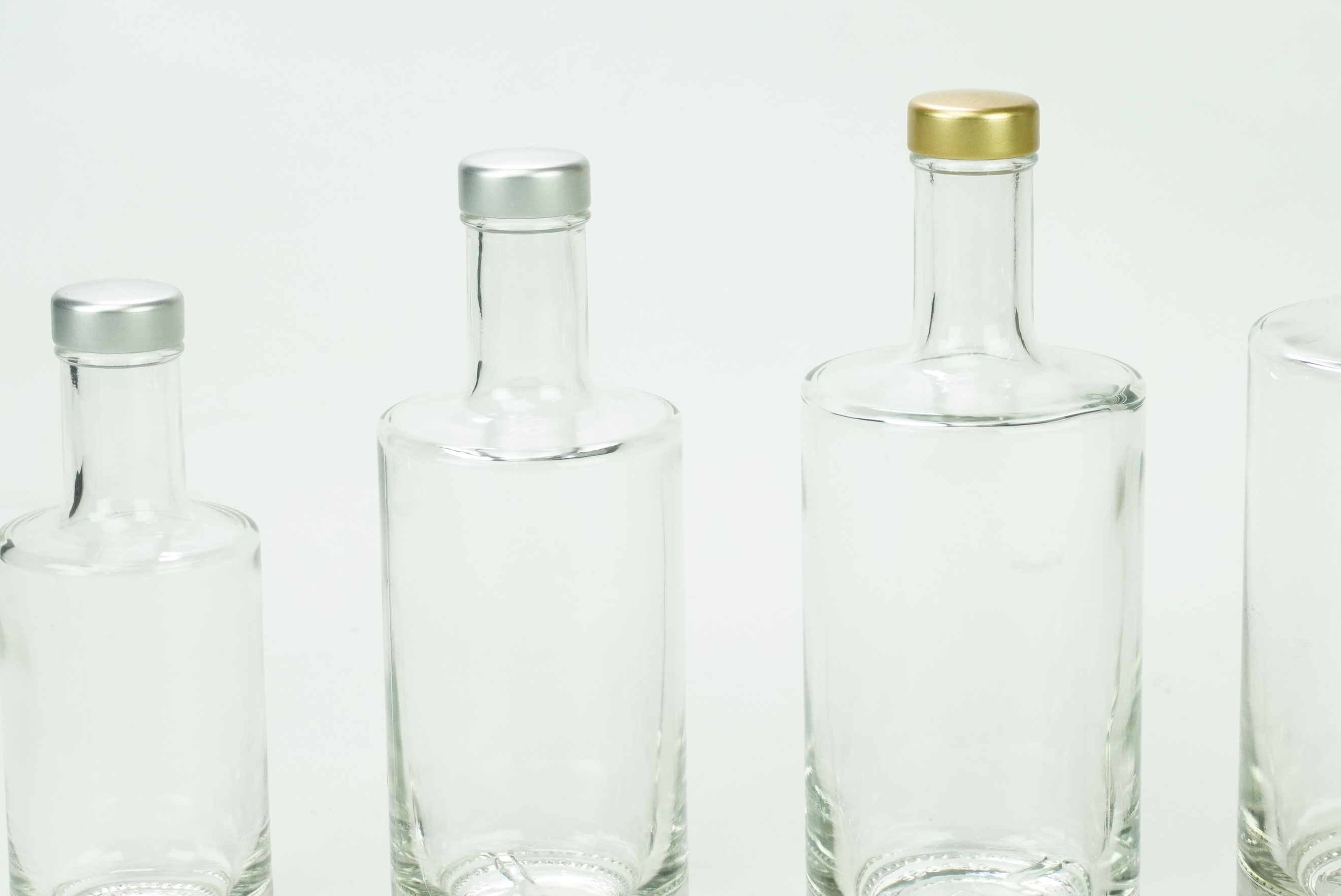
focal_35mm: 103
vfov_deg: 13.3
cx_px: 809
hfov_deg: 19.8
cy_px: 526
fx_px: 3831
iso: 1600
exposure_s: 1/250
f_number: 6.3
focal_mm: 43
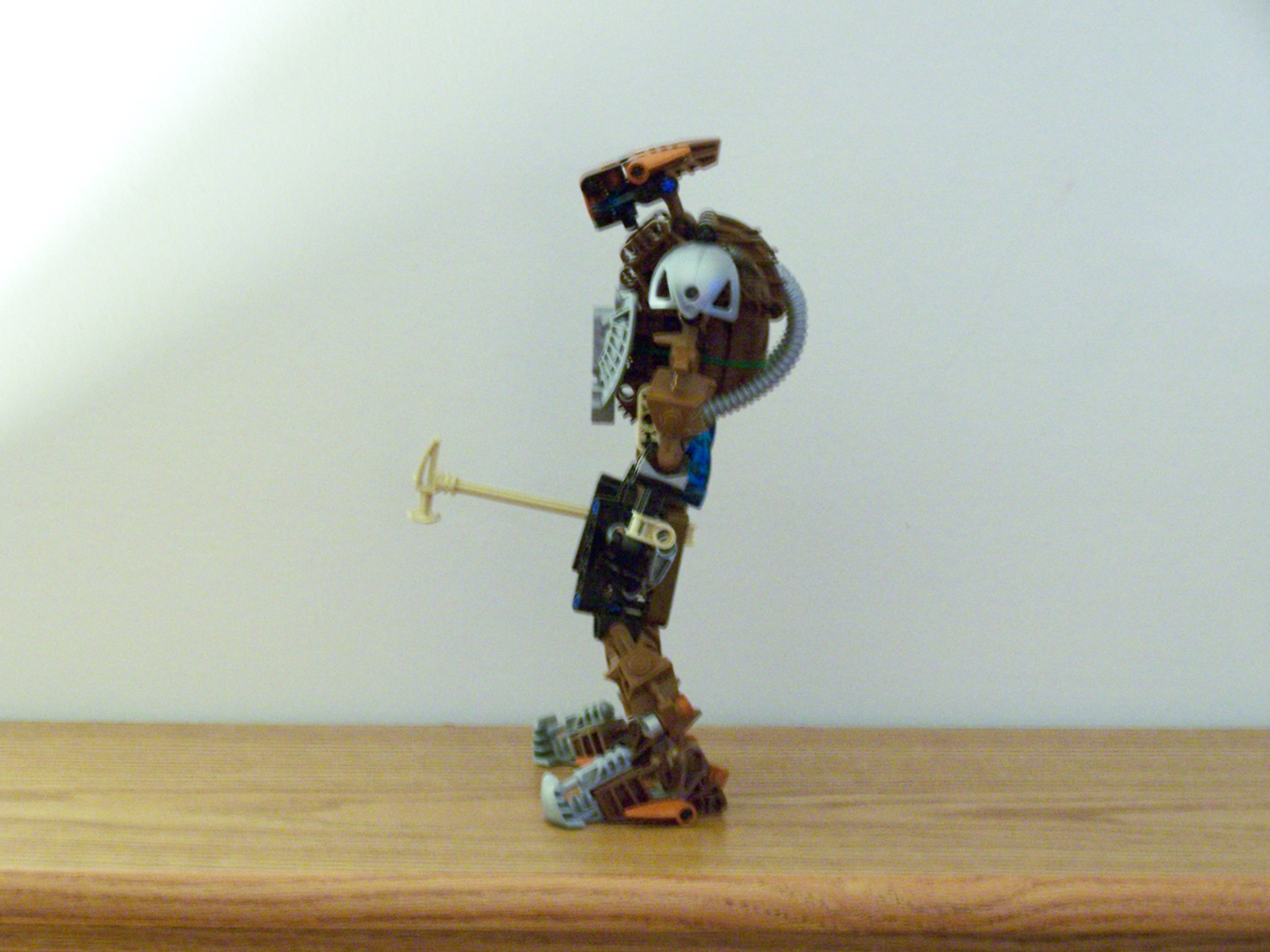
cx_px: 635
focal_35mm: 105
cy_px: 476
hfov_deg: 18.7
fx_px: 3852
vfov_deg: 14.1
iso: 400
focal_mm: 17.5
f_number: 3.2
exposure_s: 1/4
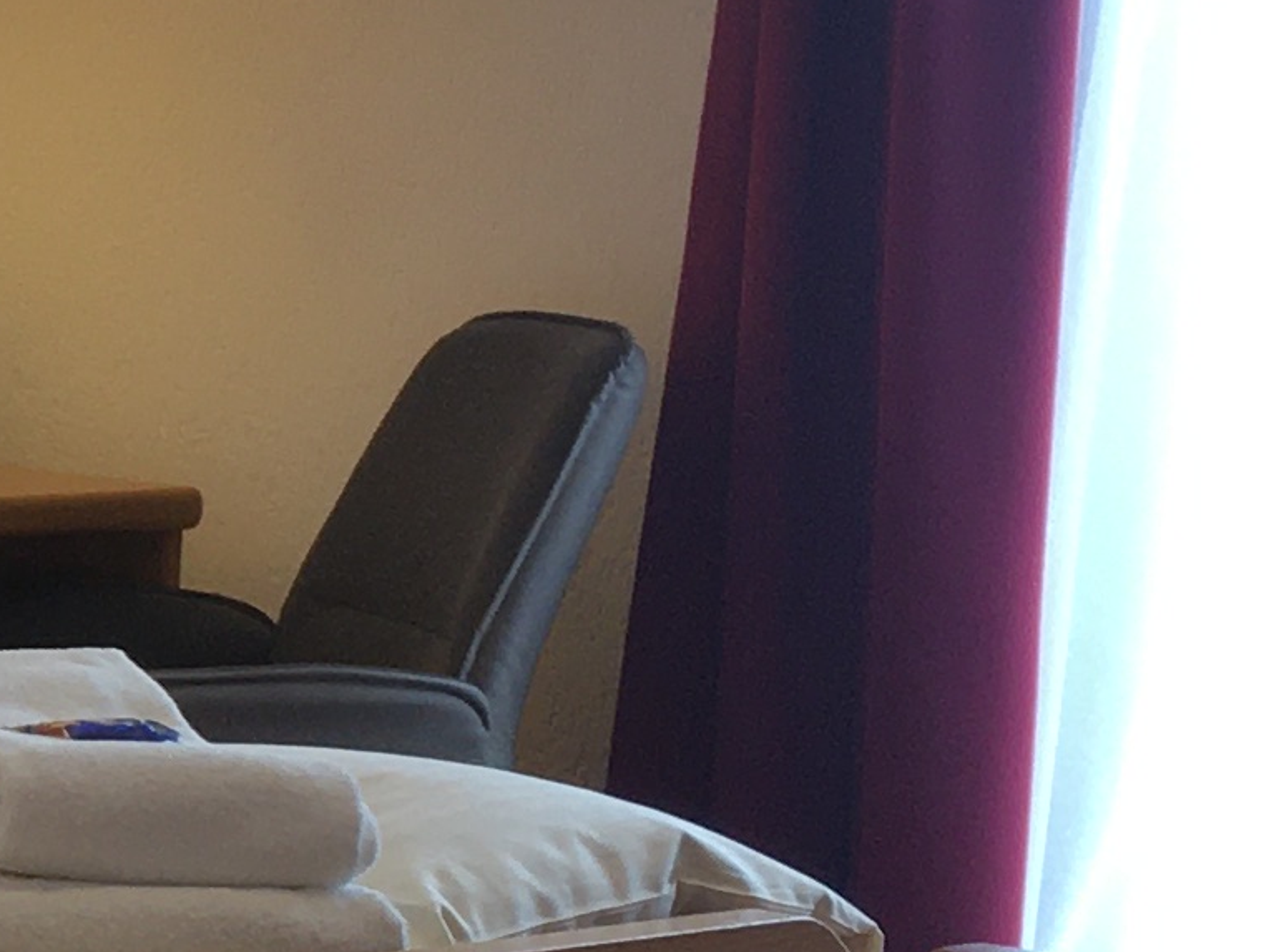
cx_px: -1350
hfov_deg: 11.5
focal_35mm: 153
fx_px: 5609
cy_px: 447
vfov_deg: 9.7
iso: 32
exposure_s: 1/33
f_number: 2.2
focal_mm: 4.15
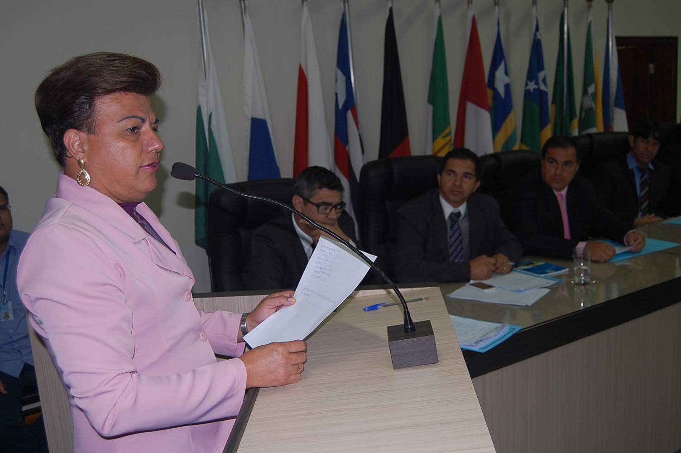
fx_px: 680
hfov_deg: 53.2
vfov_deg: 36.8
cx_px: 340
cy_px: 226
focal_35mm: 36
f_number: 4
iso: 400
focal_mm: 24
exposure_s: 1/60
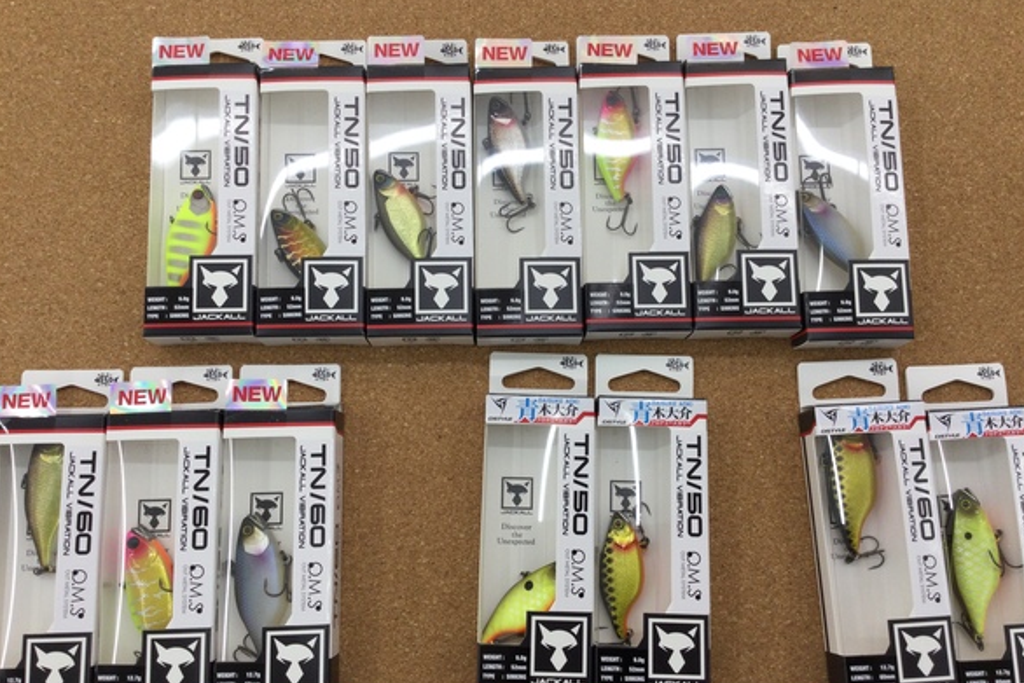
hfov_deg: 57.2
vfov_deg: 40.0
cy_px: 372
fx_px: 939
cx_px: 519
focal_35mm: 33
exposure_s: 1/60
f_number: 2.4
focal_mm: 3.3
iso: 32
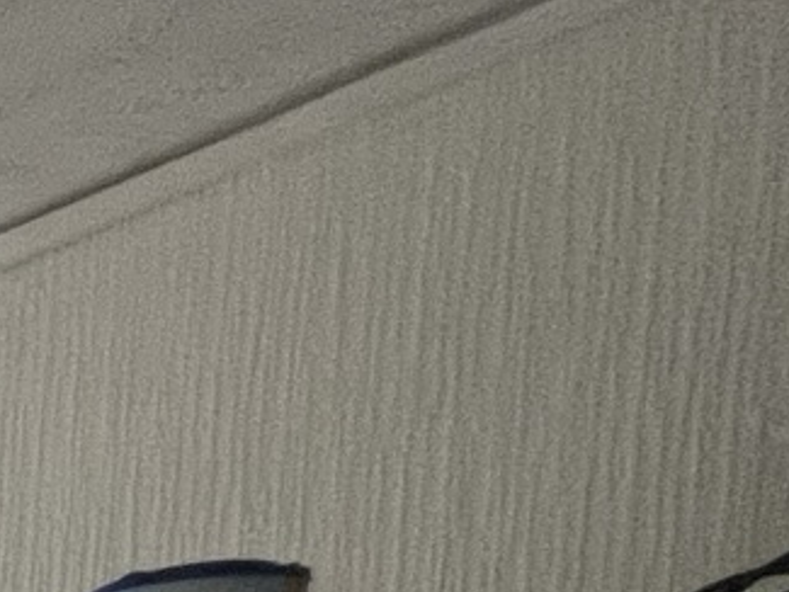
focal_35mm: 82
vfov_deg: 12.8
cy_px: 1504
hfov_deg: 12.2
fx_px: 1870
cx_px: -1471
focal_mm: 1.57
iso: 160
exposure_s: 1/50
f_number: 1.8
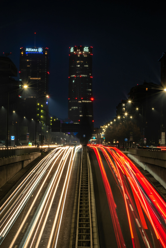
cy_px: 124
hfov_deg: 16.3
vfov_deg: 24.2
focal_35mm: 84
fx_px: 581
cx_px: 83
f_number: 32
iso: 100
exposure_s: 10
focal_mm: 56
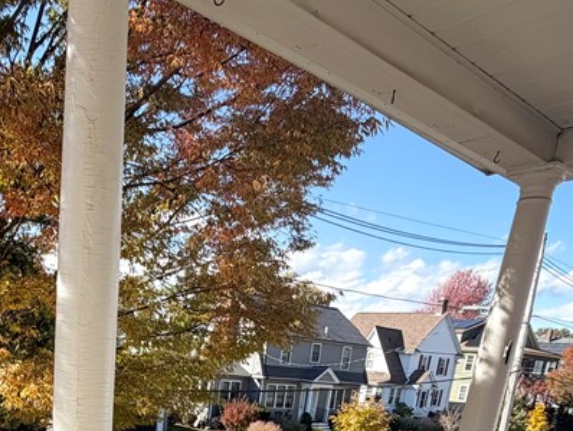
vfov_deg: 31.8
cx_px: 173
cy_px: 541
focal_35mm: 36
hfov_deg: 50.0
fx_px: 596
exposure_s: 1/625
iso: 40
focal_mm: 2.22
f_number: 2.2
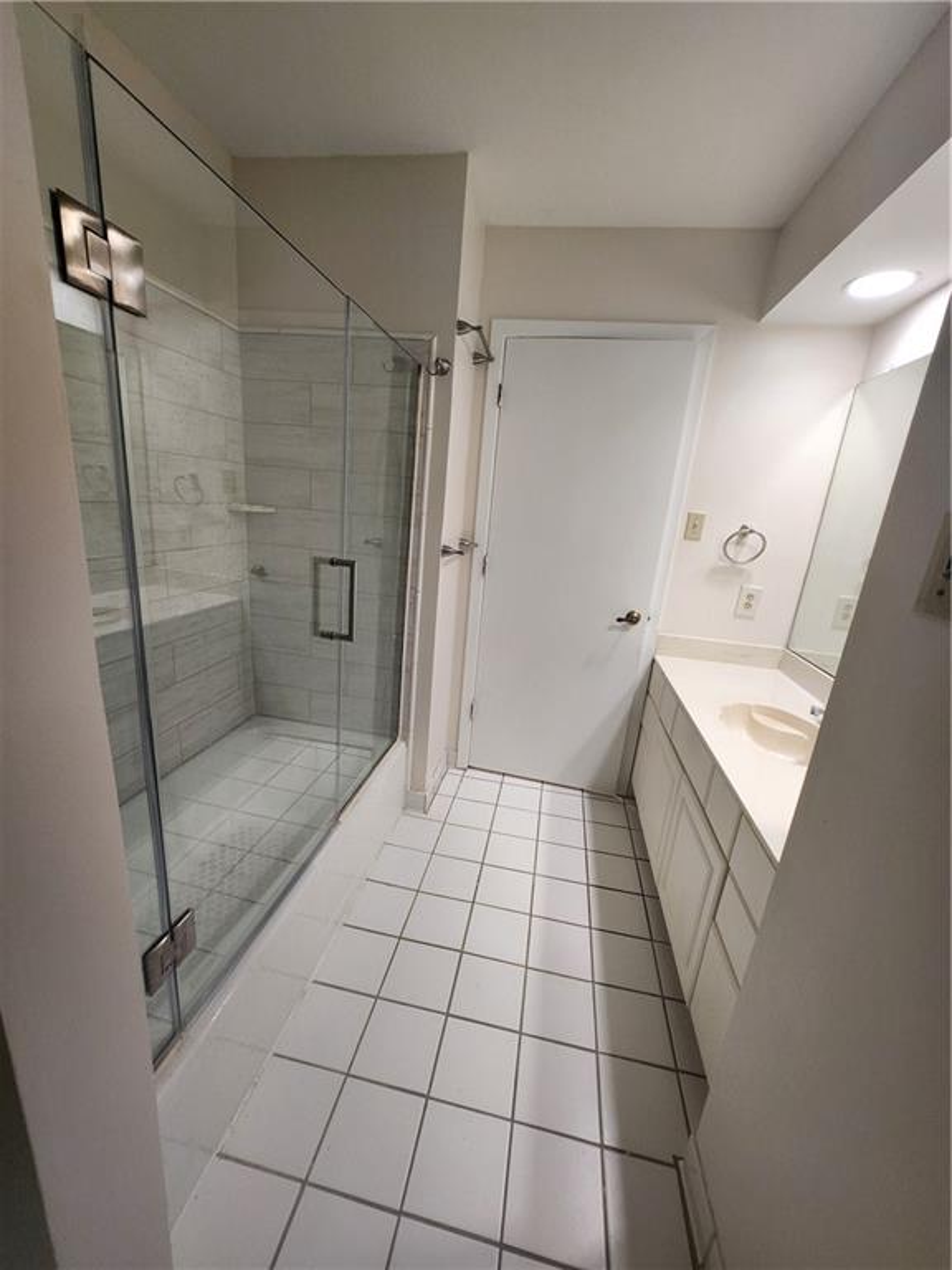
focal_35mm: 13
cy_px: 635
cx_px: 476
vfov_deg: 106.2
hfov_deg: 89.9
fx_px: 477
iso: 125
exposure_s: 1/60
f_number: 2.2
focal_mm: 1.74
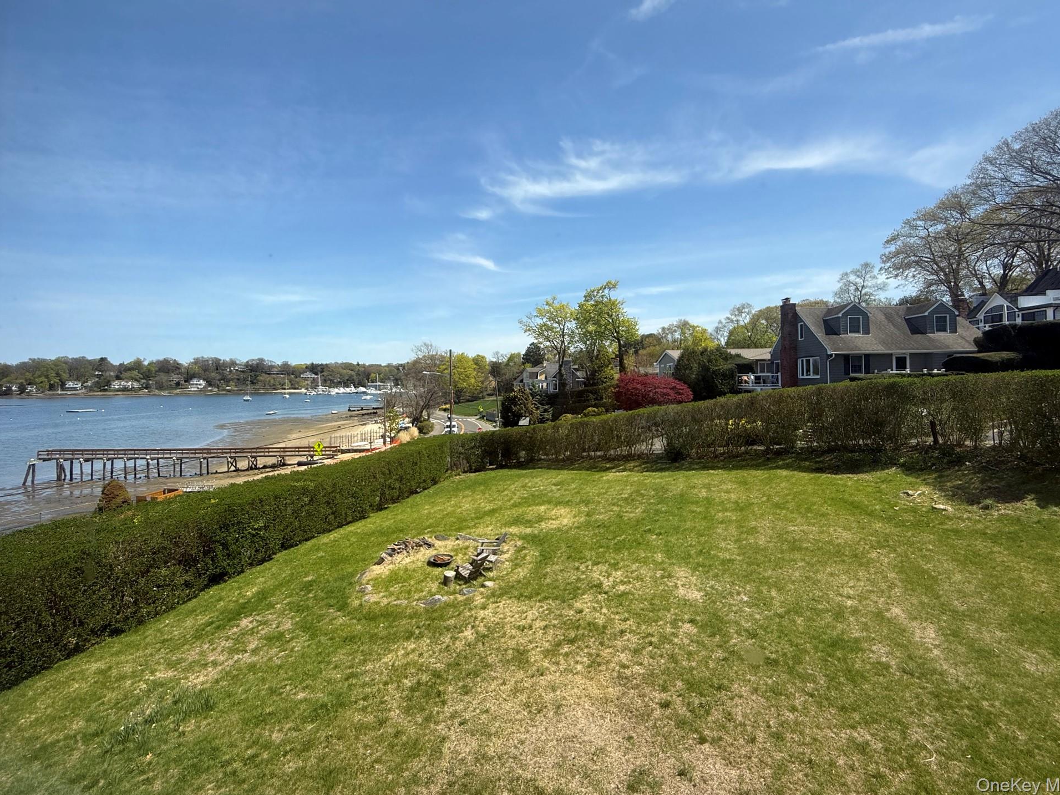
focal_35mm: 15
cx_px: 521
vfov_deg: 81.7
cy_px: 373
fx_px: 459
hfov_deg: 98.2
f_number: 2.2
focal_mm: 2.22
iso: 50
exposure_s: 1/1901
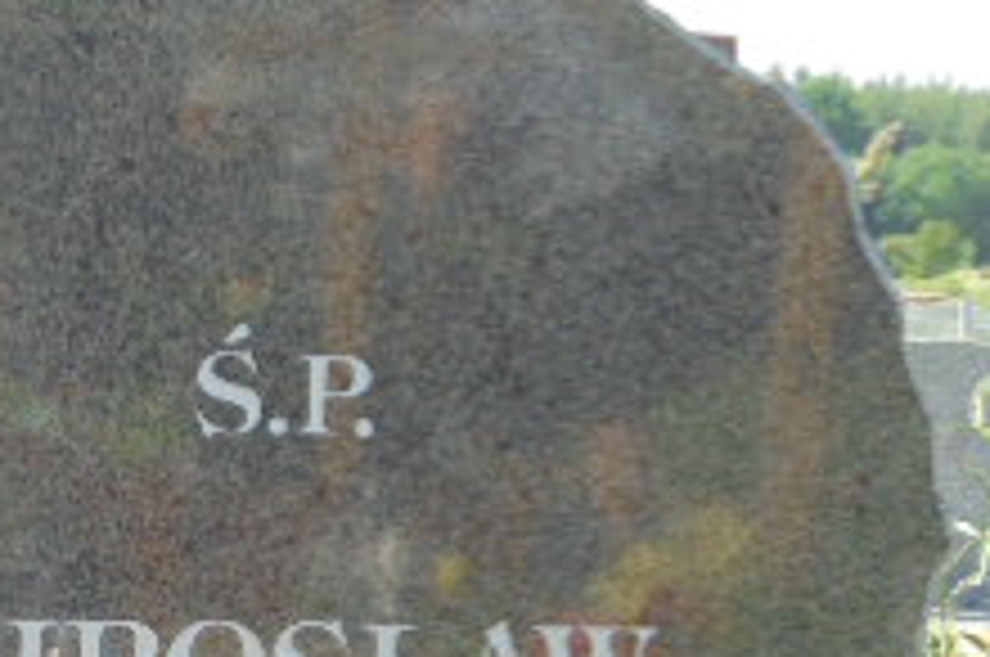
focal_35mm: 194
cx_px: 94
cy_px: 972
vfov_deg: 7.0
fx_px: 5327
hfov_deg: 10.6
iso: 100
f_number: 5.6
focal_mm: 11.5
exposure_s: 1/160
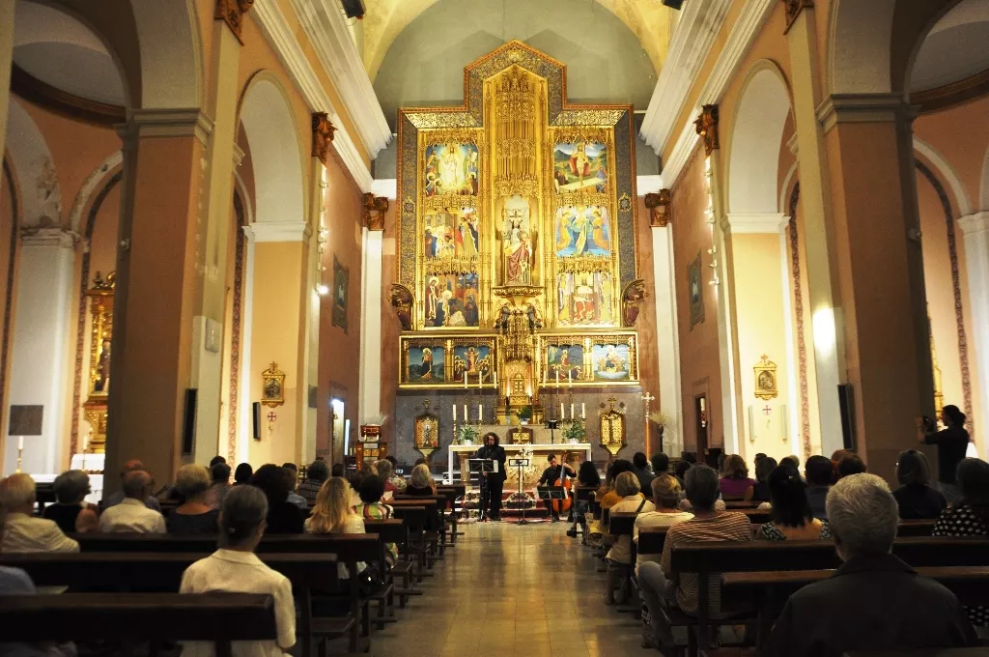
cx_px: 494
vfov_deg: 47.8
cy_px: 328
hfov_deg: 67.4
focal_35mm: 27
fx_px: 741
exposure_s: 1/13
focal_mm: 18
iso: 800
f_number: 3.5
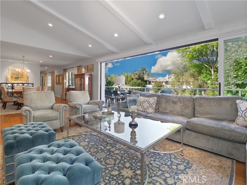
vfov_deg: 78.1
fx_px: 114
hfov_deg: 94.5
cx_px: 124
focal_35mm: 16
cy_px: 92
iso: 1600
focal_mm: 8
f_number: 5.6
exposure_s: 1/125
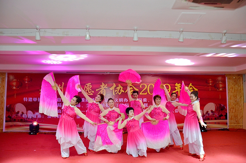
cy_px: 82
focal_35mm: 27
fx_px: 184
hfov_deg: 67.5
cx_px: 123
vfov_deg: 47.7
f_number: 3.5
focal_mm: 18
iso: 560
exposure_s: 1/60
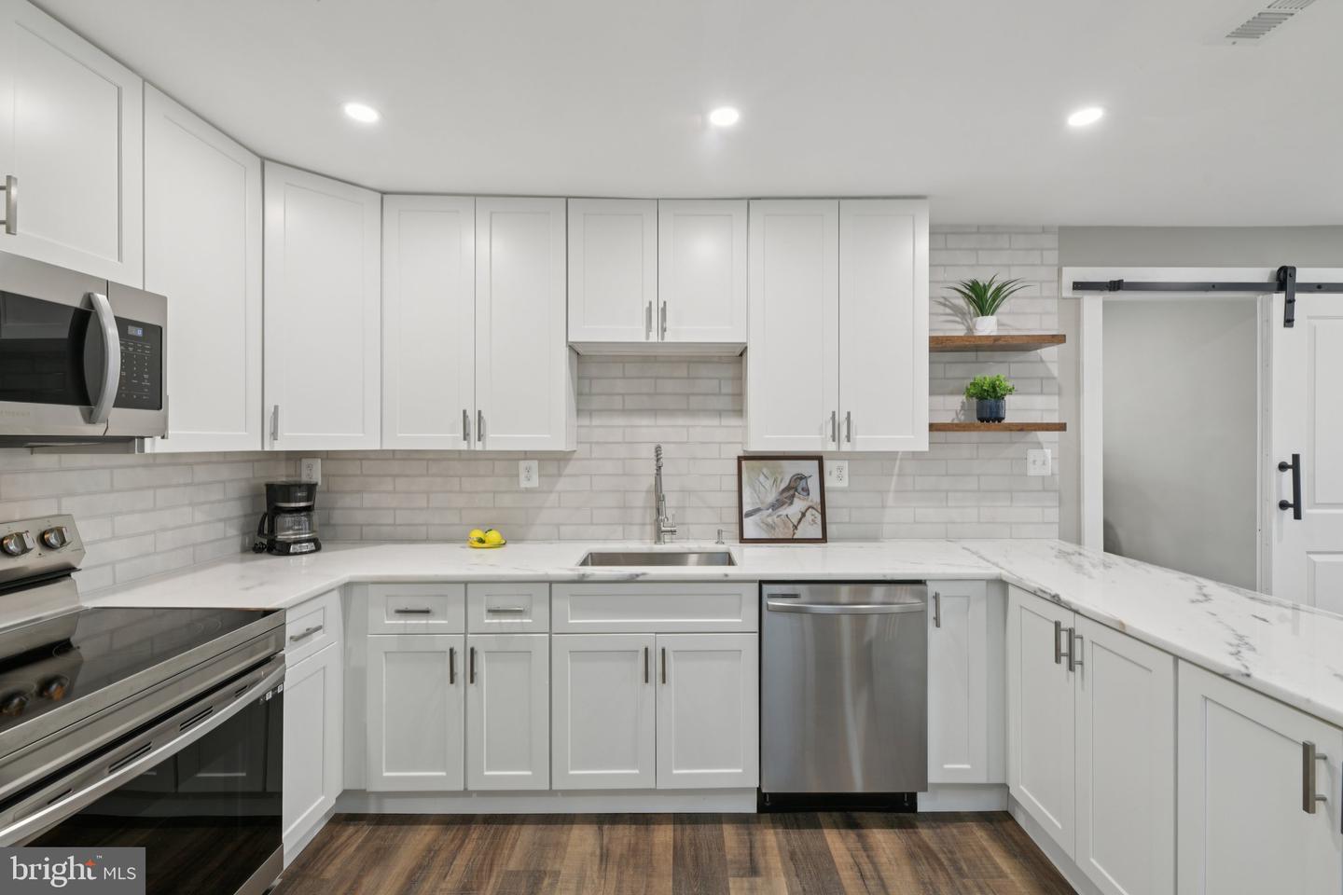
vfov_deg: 77.3
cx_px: 672
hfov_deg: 100.4
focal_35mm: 15
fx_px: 560
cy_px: 448
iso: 320
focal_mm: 15
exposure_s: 1/15
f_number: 8
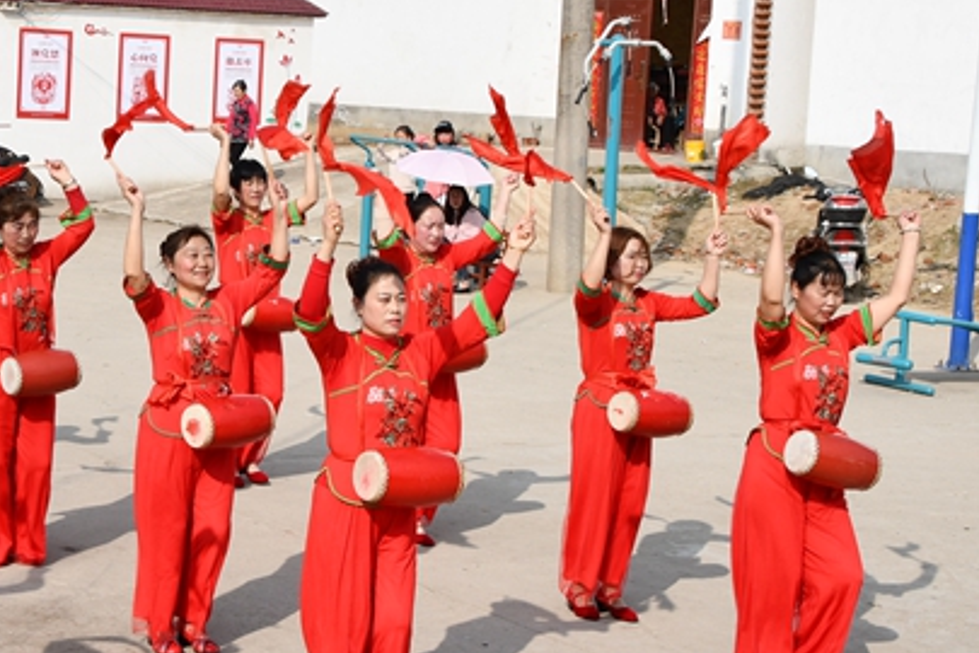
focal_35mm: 83
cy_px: 294
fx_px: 2257
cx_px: 181
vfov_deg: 16.5
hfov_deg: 24.1
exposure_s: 1/640
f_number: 13
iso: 250
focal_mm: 28
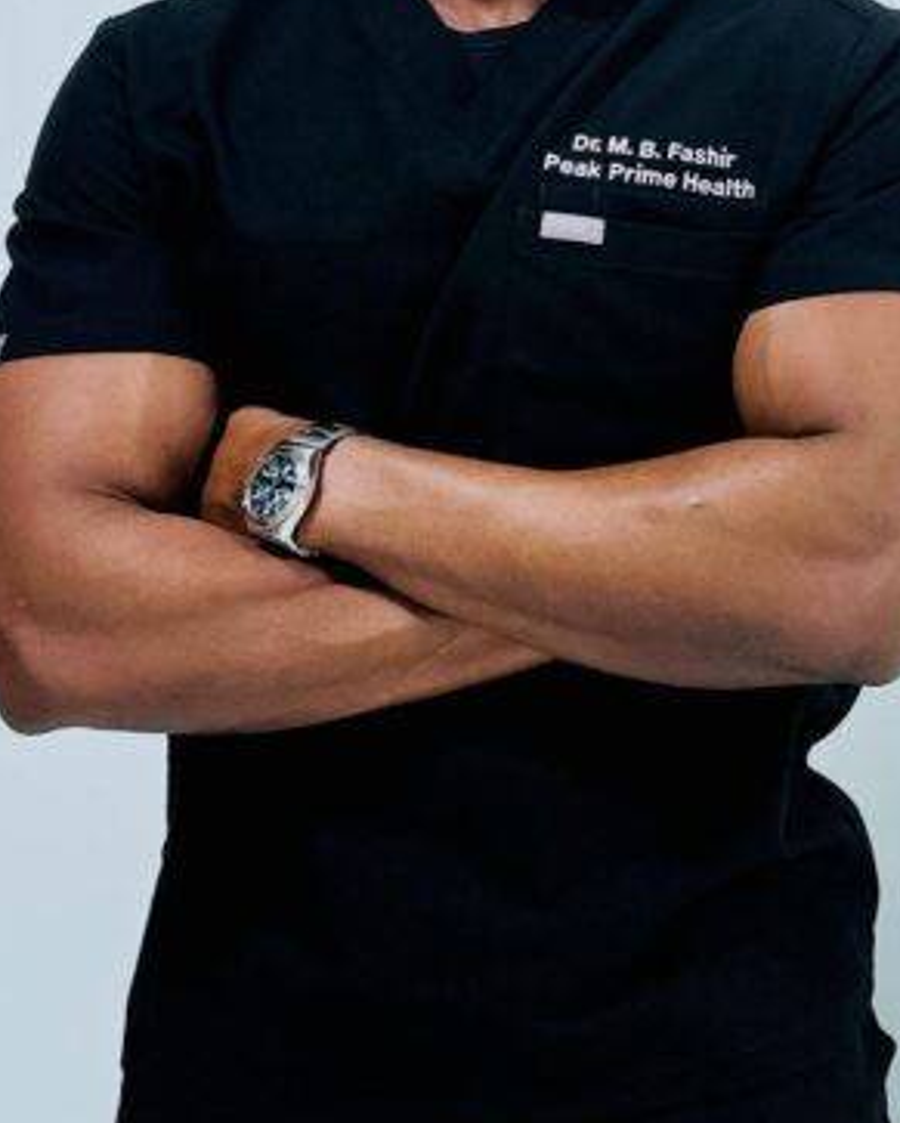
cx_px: 878
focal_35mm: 66
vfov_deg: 28.2
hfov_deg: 22.4
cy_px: 260
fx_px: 2195
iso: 125
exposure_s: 1/100
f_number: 1.78
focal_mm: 6.86
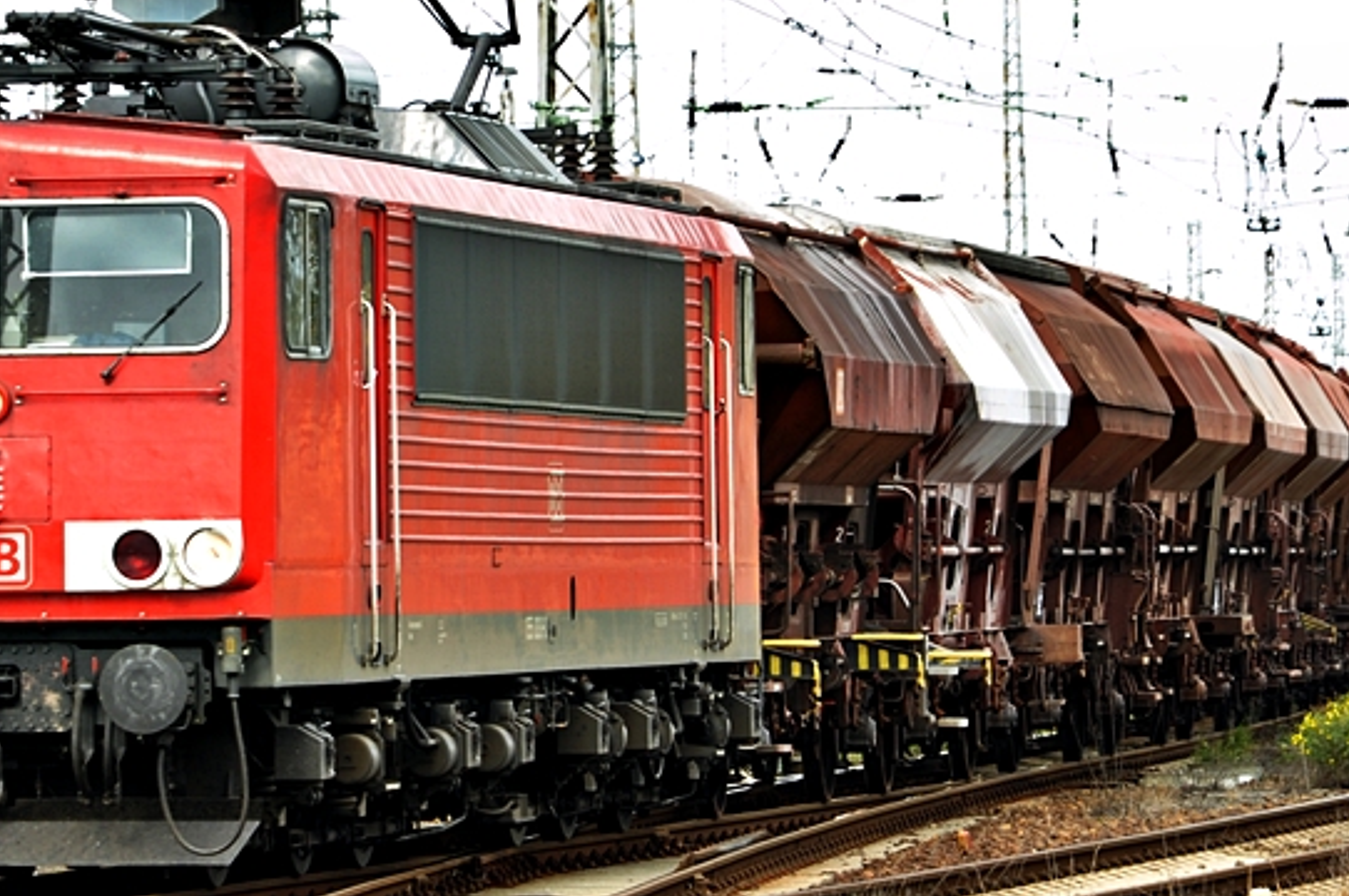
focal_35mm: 411
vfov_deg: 3.3
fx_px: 15380
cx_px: 341
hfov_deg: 5.0
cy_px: 490
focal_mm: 145
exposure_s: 1/100
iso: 200
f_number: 8
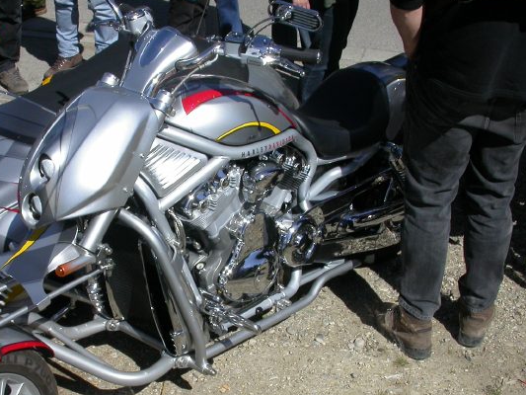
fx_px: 866
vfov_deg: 25.6
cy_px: 258
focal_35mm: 57
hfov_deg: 33.5
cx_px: 182
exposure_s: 1/405
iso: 100
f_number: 7.5
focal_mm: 7.85
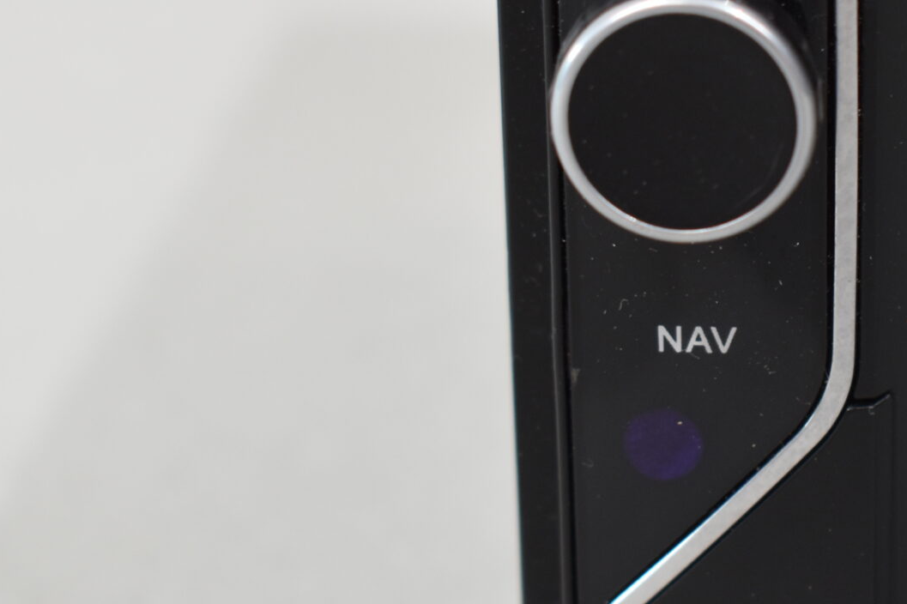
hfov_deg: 16.0
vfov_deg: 10.8
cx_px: 750
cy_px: 286
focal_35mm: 127
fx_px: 3204
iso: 450
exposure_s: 1/60
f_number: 5.6
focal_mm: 35
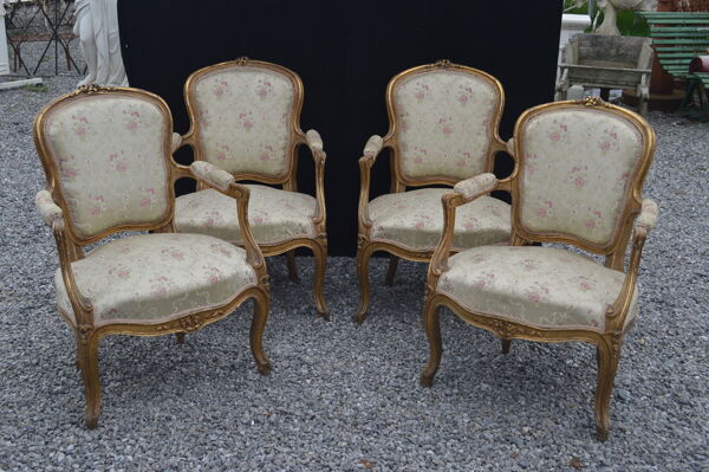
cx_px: 354
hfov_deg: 41.1
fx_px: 945
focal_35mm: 48
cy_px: 236
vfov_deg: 28.0
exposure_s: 1/160
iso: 100
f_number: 6.3
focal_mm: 32
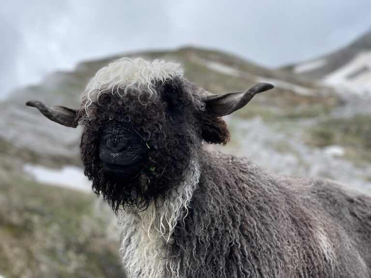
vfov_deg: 22.9
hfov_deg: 30.3
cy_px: 139
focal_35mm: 64
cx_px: 186
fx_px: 686
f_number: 2.2
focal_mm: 7.5
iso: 20
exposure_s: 1/279
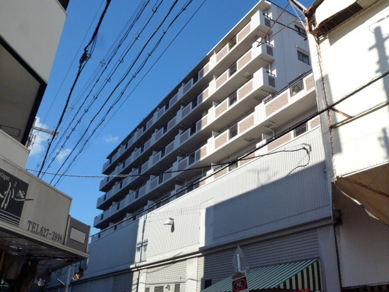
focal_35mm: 33
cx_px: 194
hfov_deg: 55.4
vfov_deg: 42.9
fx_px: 371
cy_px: 146
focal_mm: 5.8
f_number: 5.6
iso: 160
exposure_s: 1/500
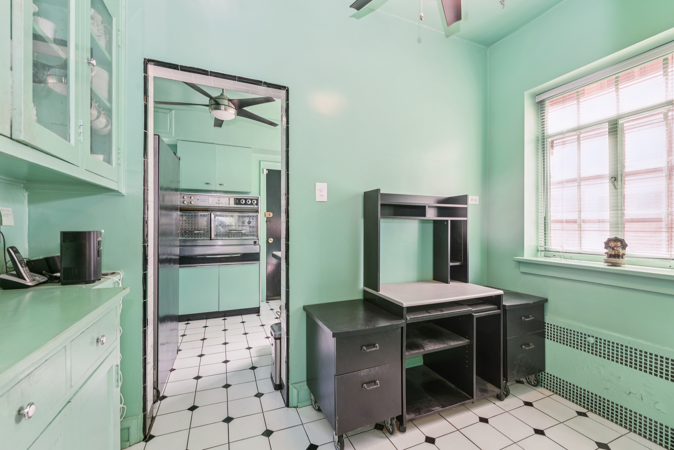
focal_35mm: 15
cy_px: 225
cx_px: 337
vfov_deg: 77.4
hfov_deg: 100.4
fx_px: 281
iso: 400
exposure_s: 1/4
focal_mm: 15
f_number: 8
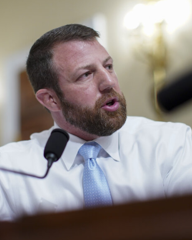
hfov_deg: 17.5
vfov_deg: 21.7
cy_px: 106
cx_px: 87
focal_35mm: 88
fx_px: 625
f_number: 1.4
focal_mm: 50
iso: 800
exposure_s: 1/250
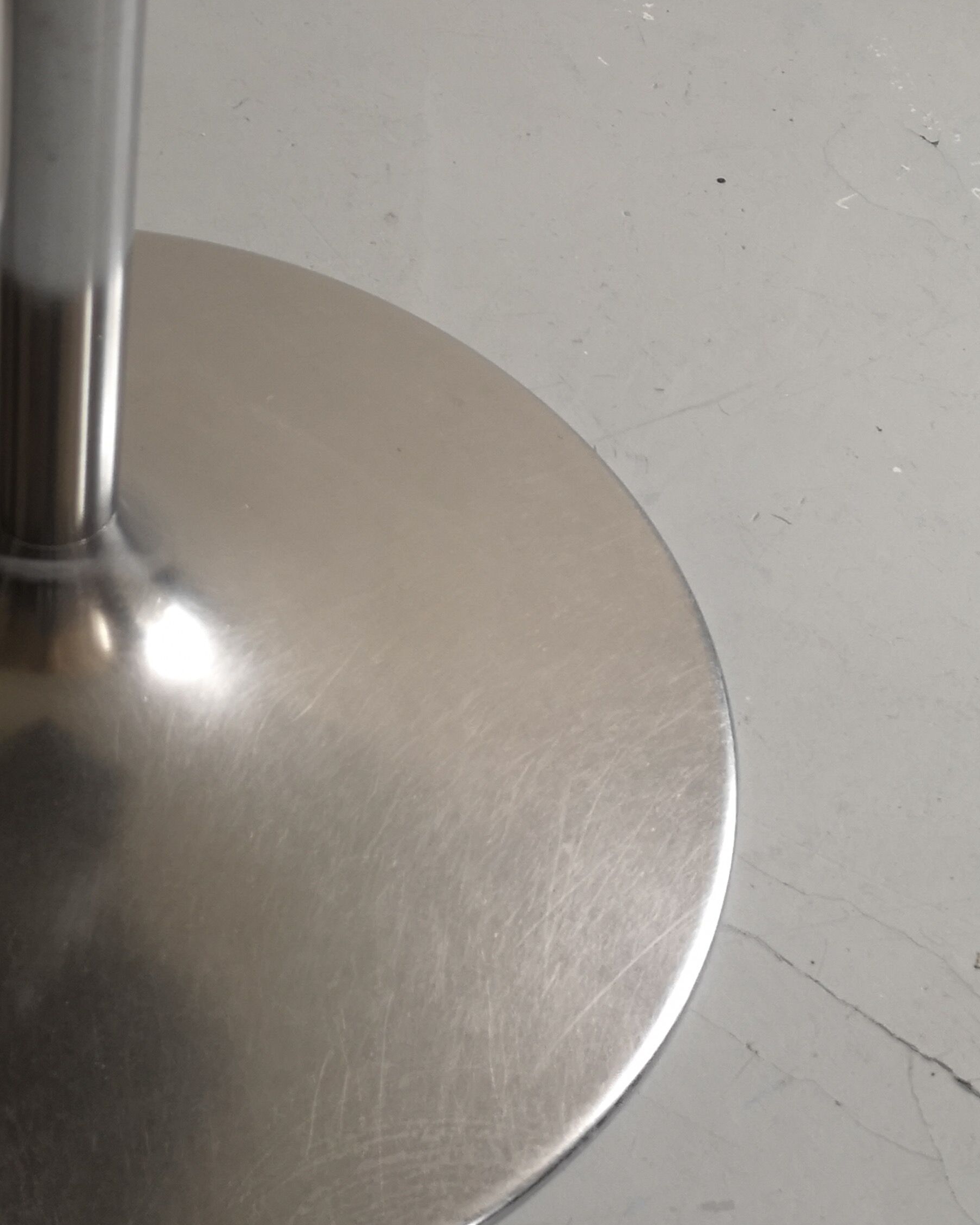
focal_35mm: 60
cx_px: -1
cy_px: 255
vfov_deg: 30.7
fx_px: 2175
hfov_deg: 24.2
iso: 50
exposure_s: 1/50
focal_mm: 3.95
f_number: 1.8
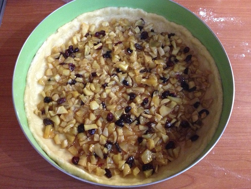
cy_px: 94
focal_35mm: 35
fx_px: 254
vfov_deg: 40.7
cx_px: 126
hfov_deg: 52.6
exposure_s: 1/15
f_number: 2.4
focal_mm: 4.28
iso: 640
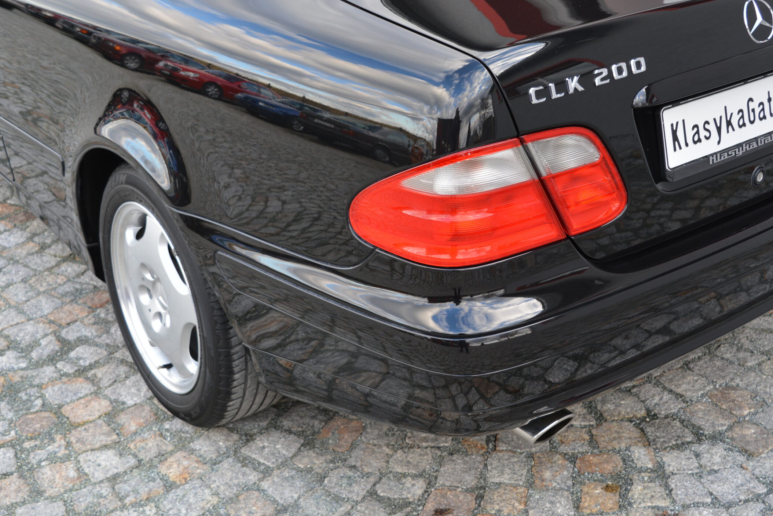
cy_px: 221
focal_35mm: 51
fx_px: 1095
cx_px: 454
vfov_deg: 26.5
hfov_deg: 38.8
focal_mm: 28
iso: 400
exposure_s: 1/125
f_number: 5.6
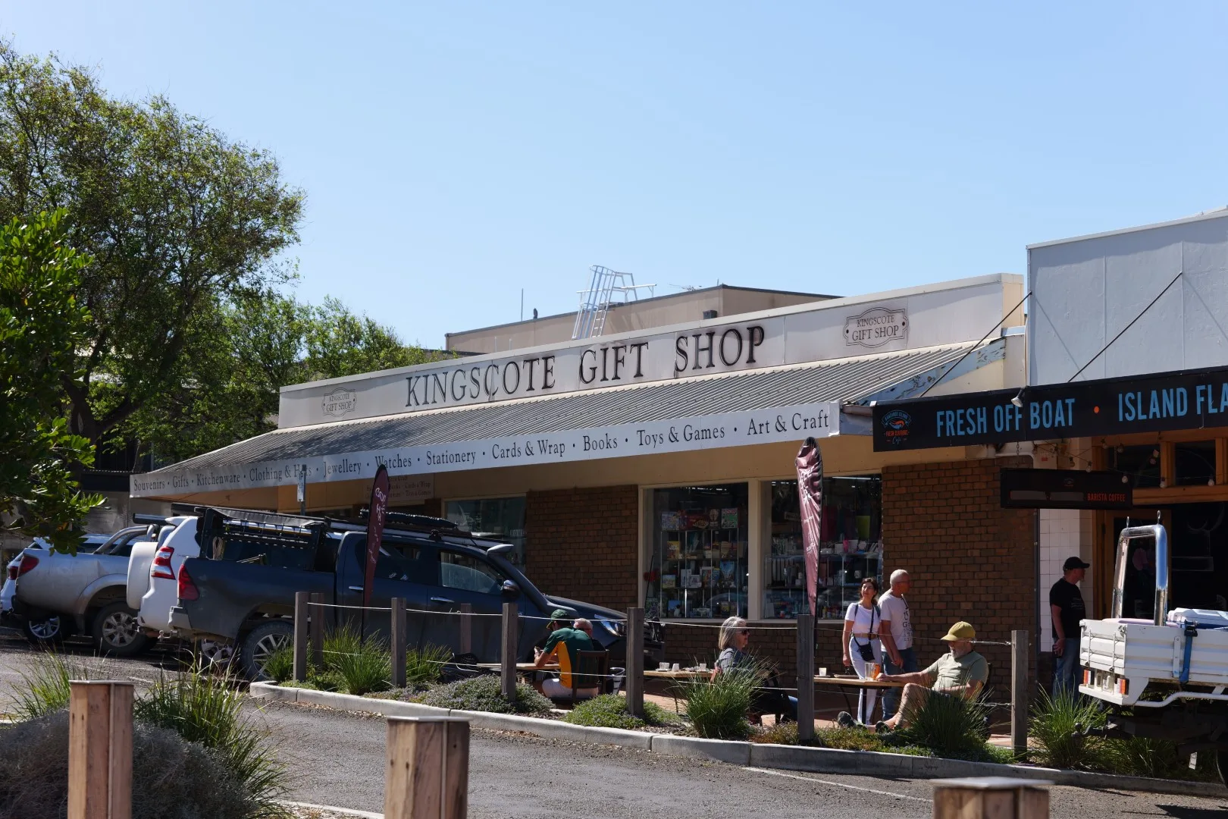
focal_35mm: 68
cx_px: 614
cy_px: 410
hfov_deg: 29.7
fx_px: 2319
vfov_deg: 20.0
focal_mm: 68
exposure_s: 1/200
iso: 100
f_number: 7.1
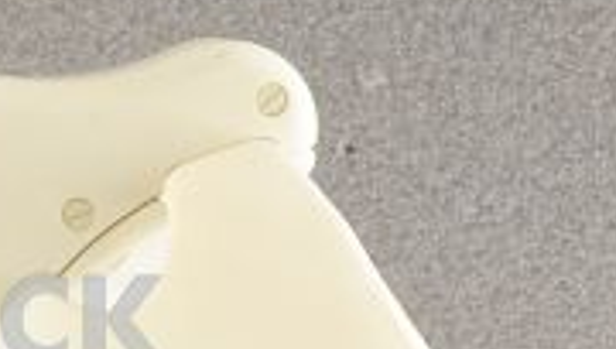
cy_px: 358
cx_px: -171
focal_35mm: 174
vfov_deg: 7.0
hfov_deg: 12.0
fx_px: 2847
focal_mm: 50
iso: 1600
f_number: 11
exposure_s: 1/125
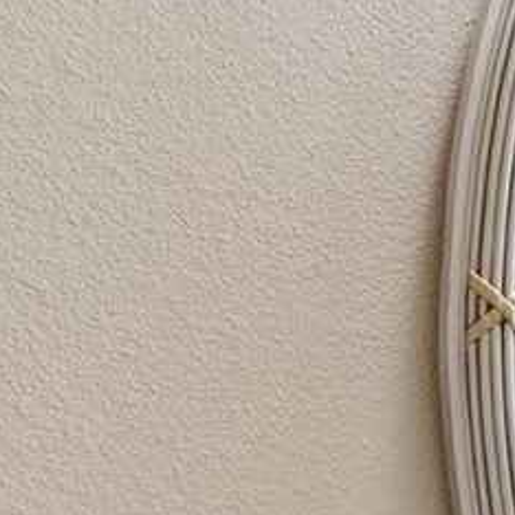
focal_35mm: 111
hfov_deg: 14.4
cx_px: 825
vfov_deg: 14.4
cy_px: 837
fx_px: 1868
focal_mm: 10
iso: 200
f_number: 6.3
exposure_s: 1/20
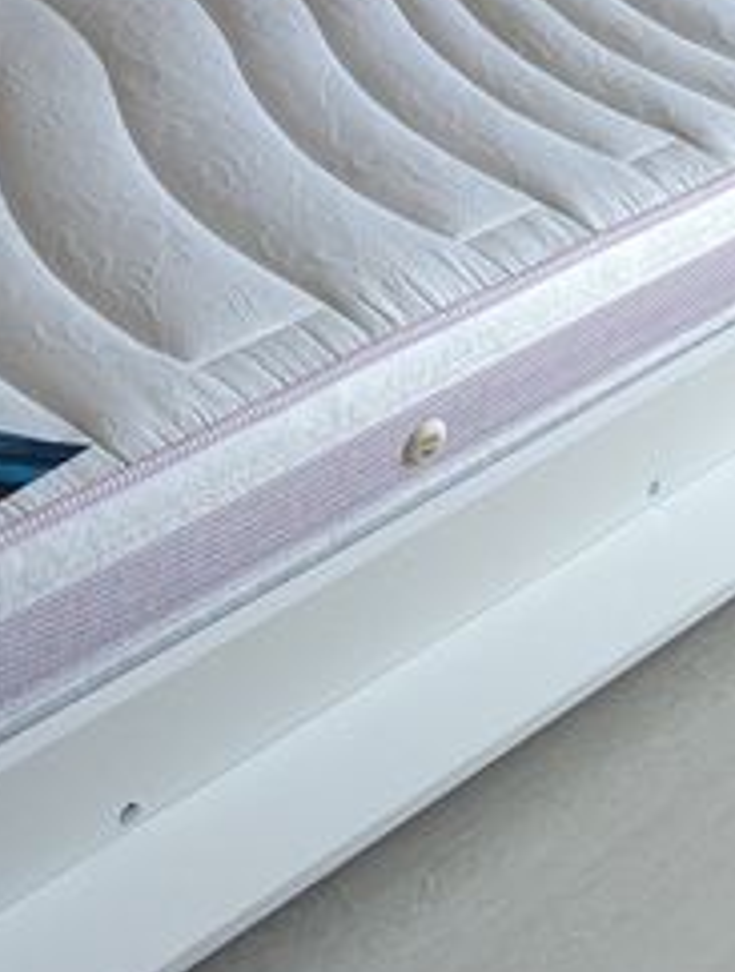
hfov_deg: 22.0
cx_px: 131
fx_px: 1859
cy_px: -434
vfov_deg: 24.0
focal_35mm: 66
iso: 60
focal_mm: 2.35
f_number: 2.2
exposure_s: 1/37.7
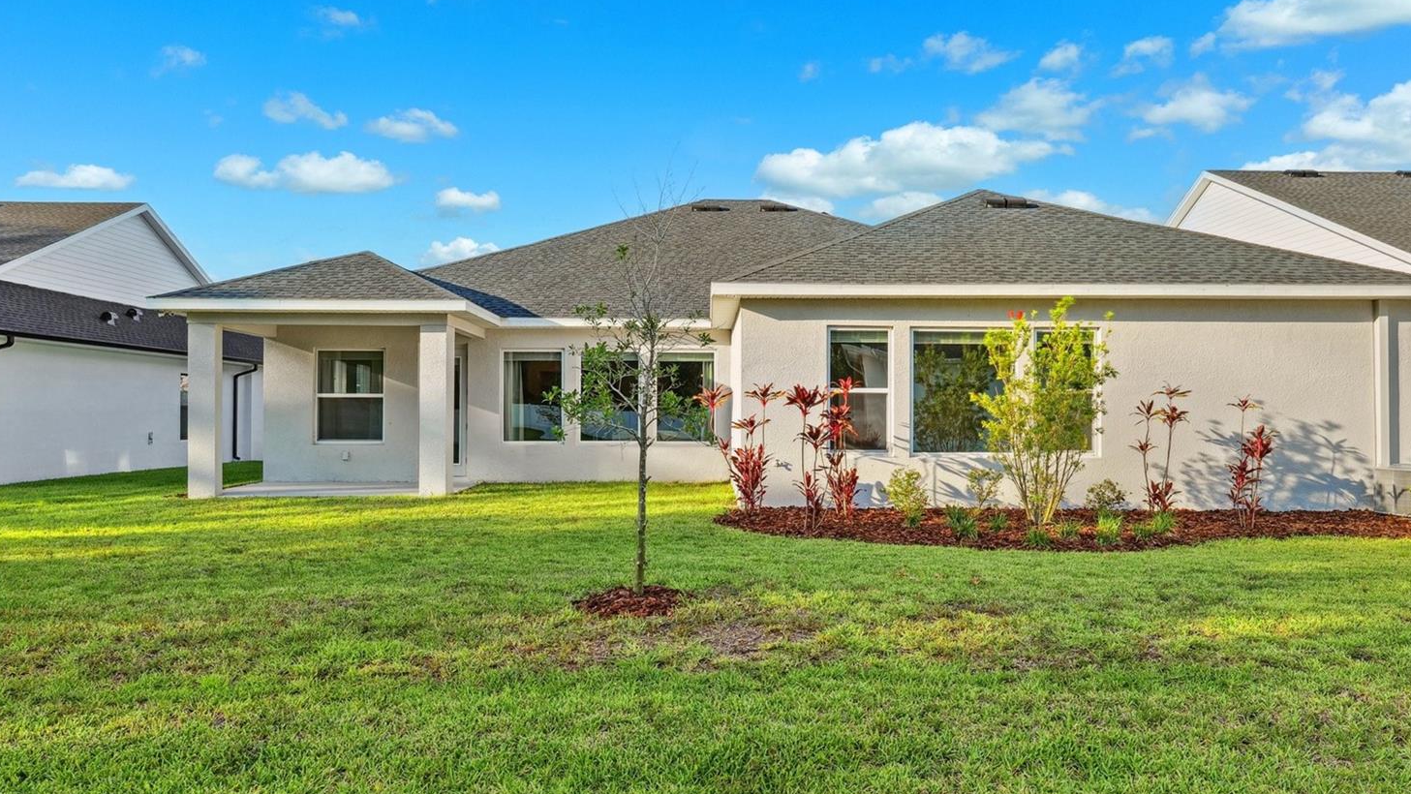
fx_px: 861
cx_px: 735
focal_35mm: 23
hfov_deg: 78.6
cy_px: 408
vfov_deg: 49.5
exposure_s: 1/400
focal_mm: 20
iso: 400
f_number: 8
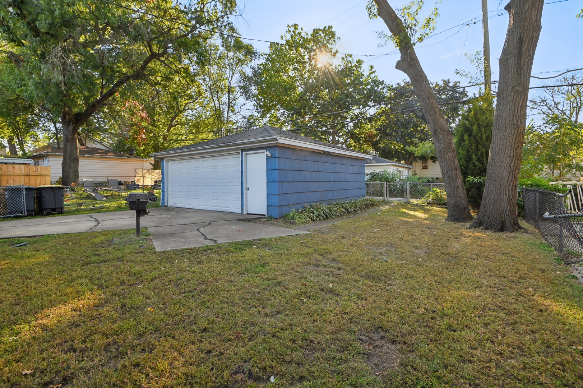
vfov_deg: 73.7
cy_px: 194
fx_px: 259
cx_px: 292
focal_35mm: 16
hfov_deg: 96.8
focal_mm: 16
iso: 400
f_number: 13
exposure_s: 1/80
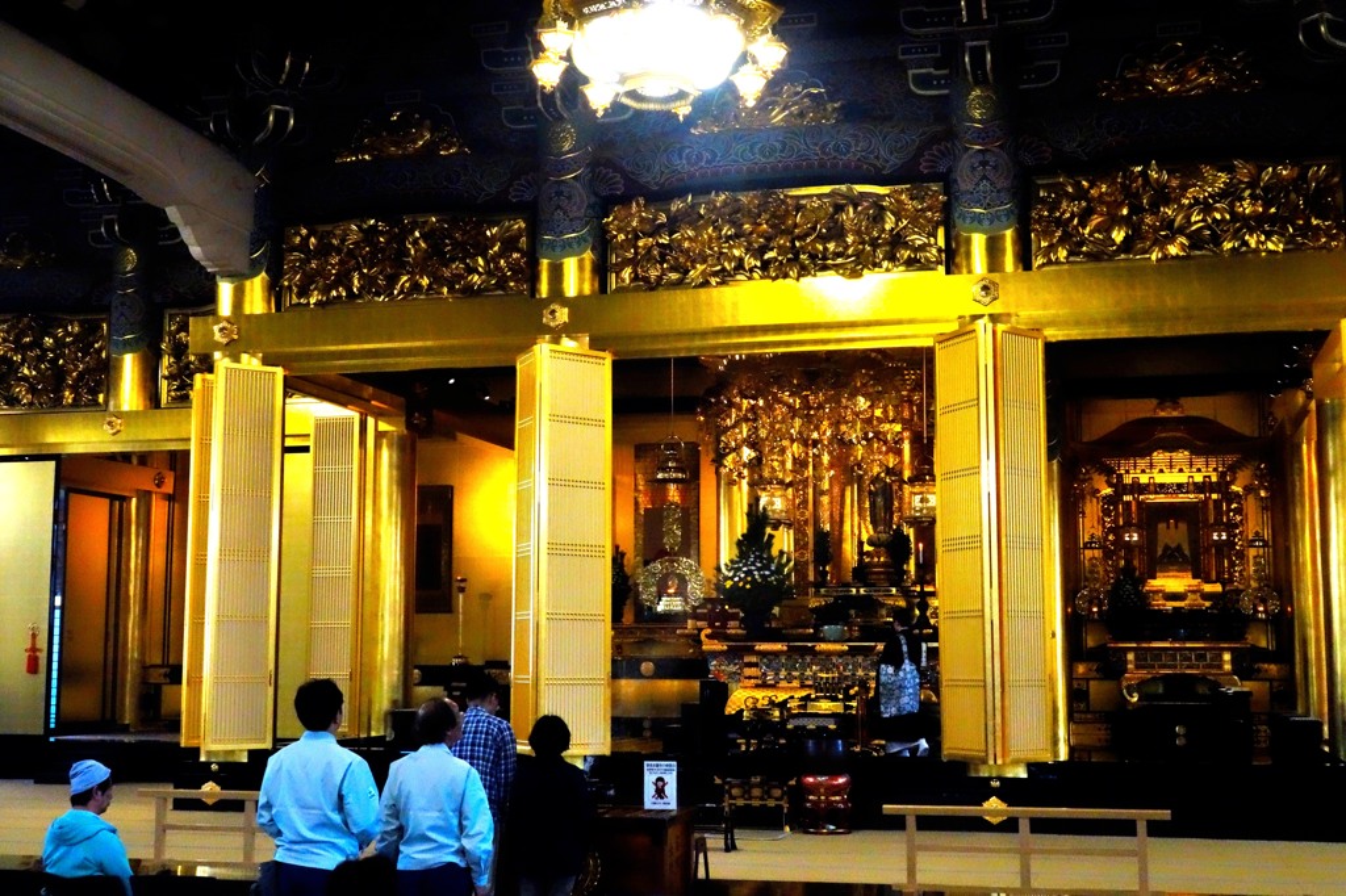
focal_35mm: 47
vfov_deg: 28.6
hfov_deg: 41.9
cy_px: 448
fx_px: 1757
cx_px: 673
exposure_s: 1/50
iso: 1600
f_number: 11
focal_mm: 17.4
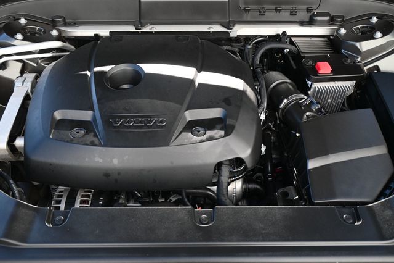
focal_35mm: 32
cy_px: 132
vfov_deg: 41.7
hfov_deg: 59.5
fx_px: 345
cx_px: 197
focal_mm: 21
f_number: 4
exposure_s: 1/200
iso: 400
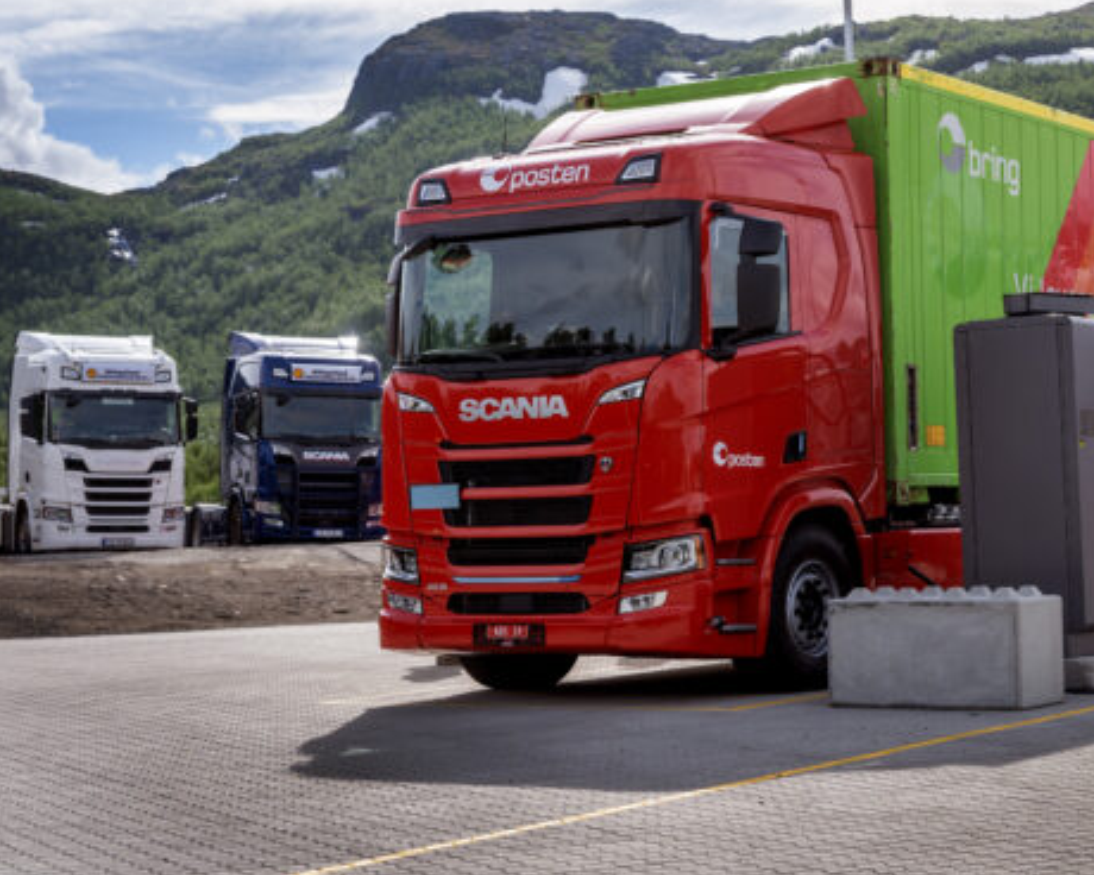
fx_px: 2331
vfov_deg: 21.2
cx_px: 851
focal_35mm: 72
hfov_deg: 26.0
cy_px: 348
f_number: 4.5
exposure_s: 1/1000
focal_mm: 46
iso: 125
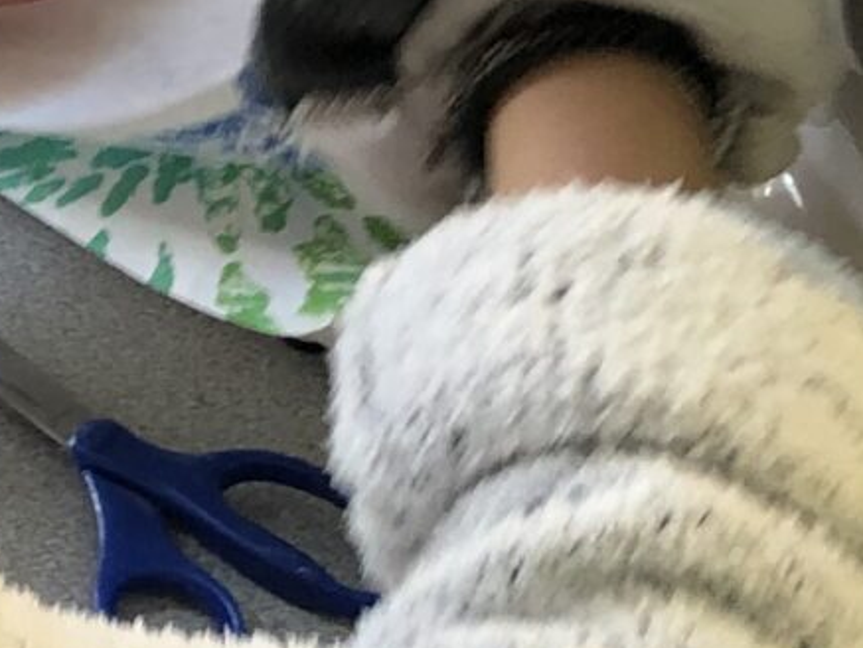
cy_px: 138
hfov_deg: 11.8
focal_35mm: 164
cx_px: -188
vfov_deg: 9.0
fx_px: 4090
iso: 125
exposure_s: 1/60
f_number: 1.8
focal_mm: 3.99
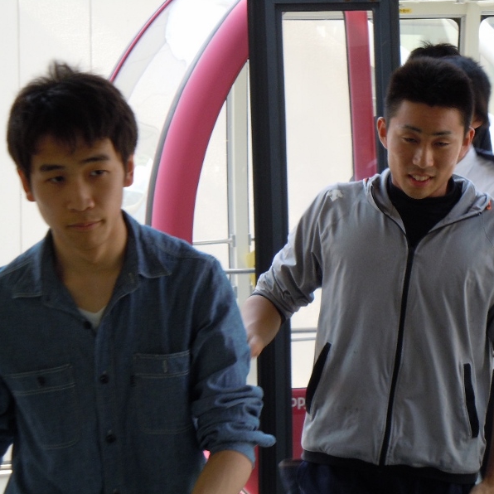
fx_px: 1954
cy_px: 246
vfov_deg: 14.4
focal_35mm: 121
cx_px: 313
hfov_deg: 14.4
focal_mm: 18.3
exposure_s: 1/100
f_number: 4.5
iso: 250
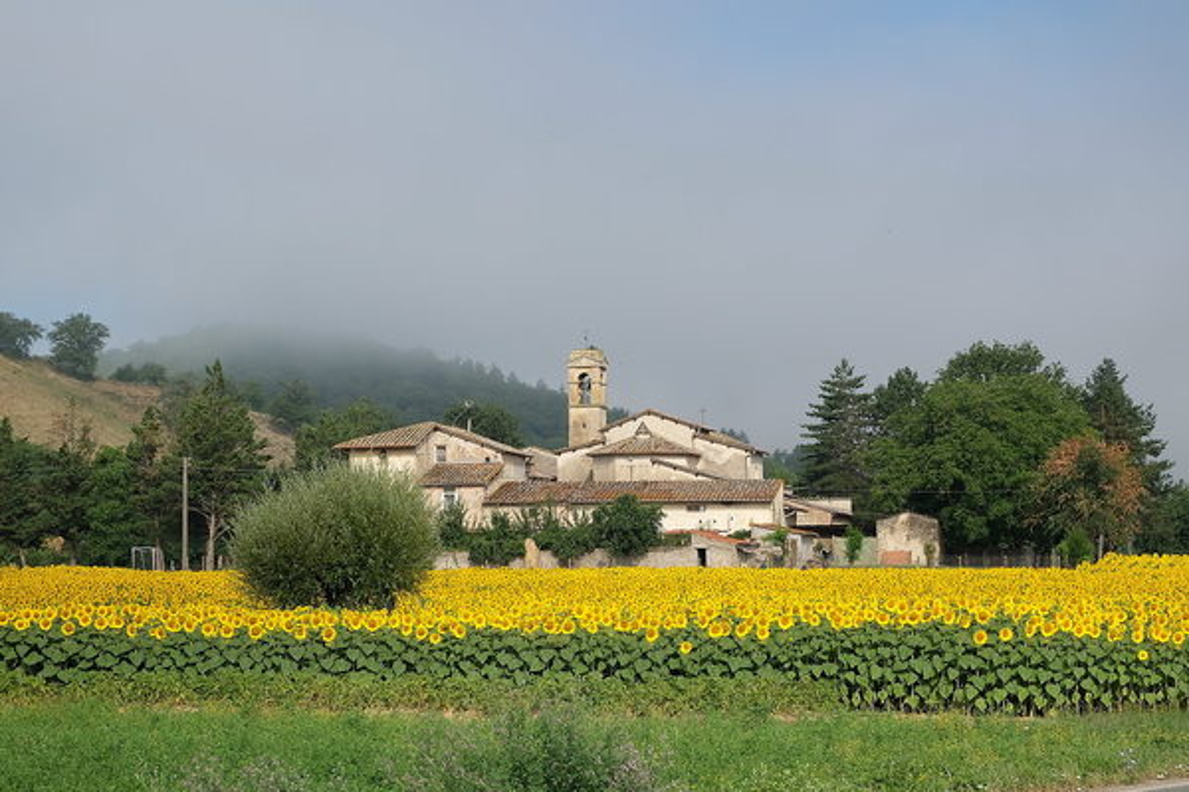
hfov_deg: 24.5
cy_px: 396
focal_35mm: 83
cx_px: 594
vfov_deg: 16.5
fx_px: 2741
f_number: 9
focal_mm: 55
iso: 200
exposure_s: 1/320
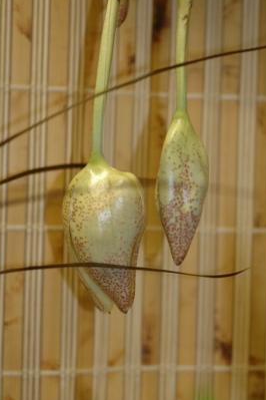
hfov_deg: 13.6
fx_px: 1119
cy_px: 205
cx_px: 141
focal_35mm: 101
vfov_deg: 20.2
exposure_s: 1/60
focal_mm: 60
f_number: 3.3
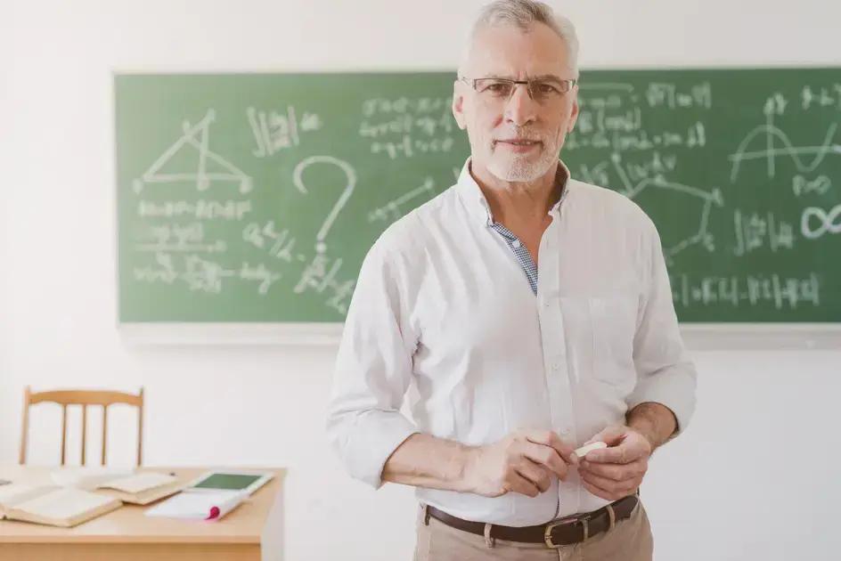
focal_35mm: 50
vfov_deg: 27.0
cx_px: 420
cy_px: 280
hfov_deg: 39.6
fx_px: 1168
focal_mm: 50
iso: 320
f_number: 3.2
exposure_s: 1/200
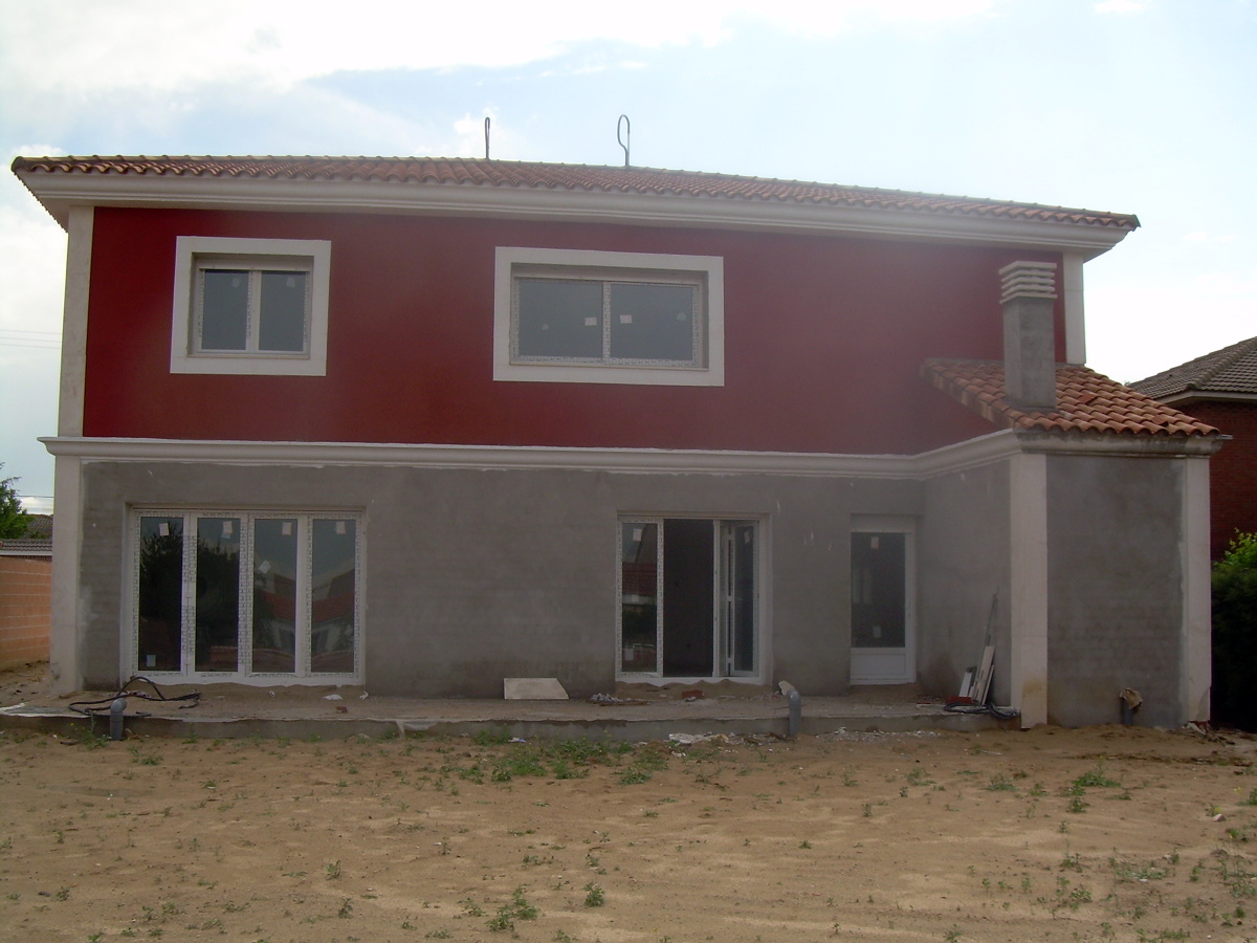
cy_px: 472
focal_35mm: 38
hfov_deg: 49.0
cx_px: 628
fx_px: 1380
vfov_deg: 37.7
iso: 50
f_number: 4.6
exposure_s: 1/420
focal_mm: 6.3
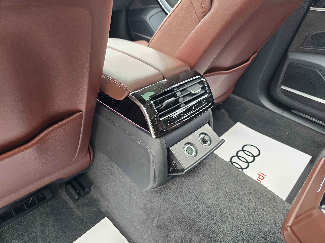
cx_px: 162
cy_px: 122
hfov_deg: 73.9
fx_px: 216
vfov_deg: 58.9
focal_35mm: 23
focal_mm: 6.3
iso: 100
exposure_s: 1/50.9
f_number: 1.7
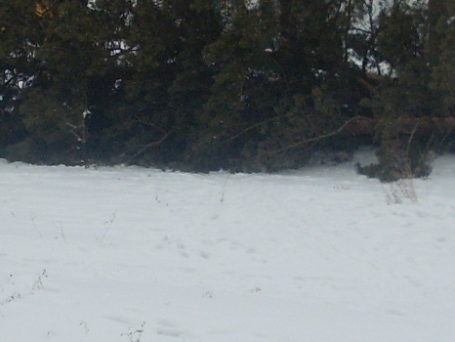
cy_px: 67
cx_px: 161
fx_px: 2196
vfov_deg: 8.9
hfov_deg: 11.8
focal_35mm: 167
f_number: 7.7
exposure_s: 1/250
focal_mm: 6.3
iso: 80
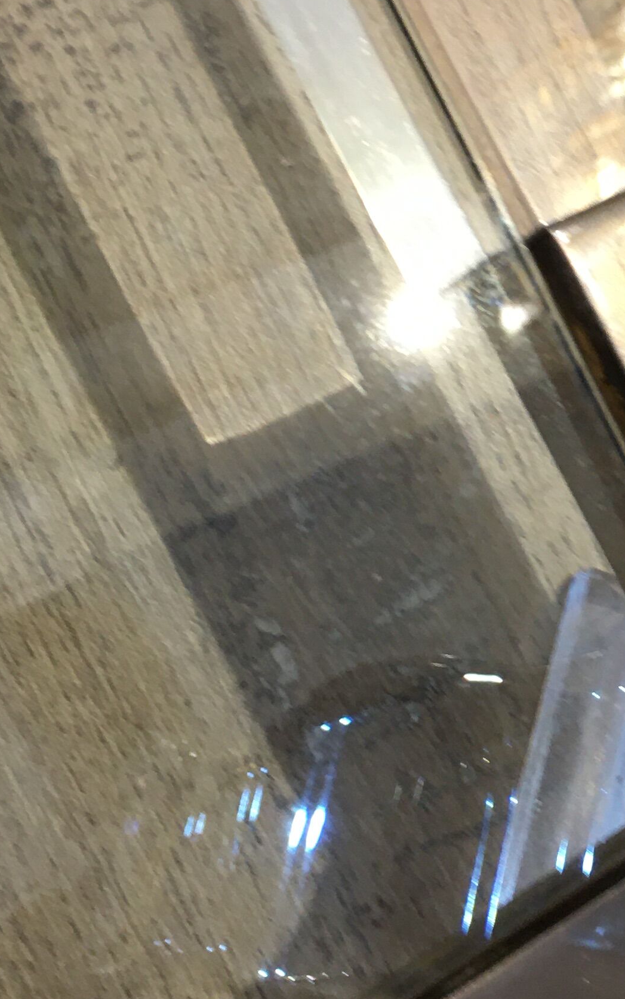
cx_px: 648
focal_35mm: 74
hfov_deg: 17.2
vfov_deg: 27.8
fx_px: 2017
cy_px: 402
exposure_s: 1/17
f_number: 2.2
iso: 40
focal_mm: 4.15
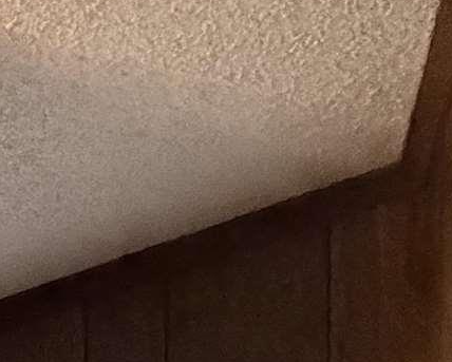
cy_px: 1201
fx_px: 1312
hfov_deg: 14.2
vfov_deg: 9.9
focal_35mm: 98
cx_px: -592
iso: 1000
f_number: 2.2
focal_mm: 2.22
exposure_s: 1/60
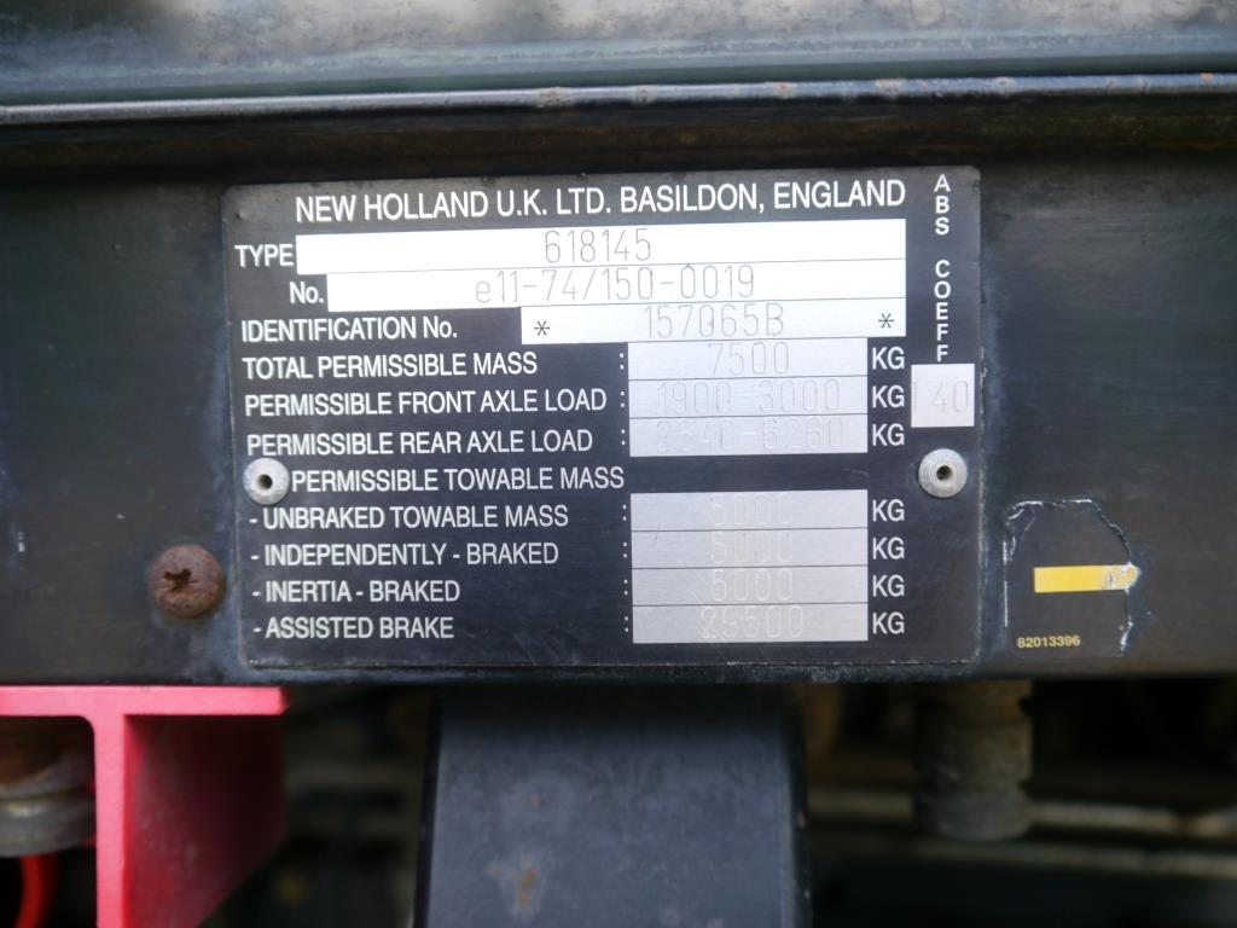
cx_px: 618
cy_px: 464
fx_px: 1215
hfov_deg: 54.0
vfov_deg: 41.8
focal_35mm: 34
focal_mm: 17
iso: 160
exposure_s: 1/100
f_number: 4
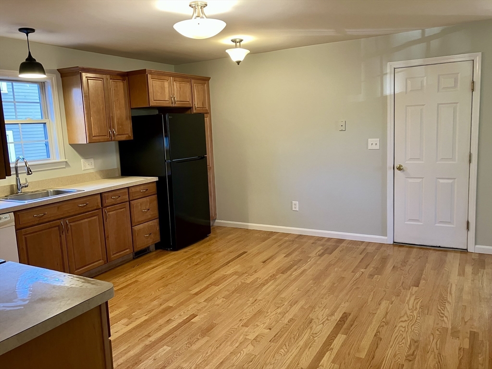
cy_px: 184
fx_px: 398
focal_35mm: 28
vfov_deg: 49.7
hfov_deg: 63.4
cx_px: 246
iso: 125
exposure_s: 1/60
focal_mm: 3.99
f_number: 1.8
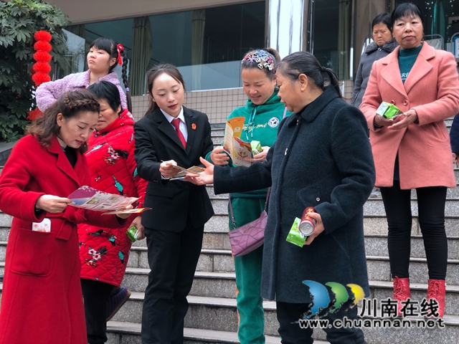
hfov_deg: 33.8
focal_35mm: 57
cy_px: 172
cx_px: 230
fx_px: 756
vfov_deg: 25.7
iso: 25
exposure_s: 1/60
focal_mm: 6.6
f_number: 2.8
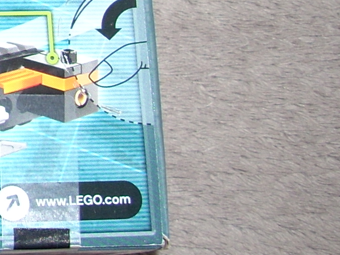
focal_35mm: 141
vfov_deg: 10.3
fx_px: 1385
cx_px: -275
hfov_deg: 12.7
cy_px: -94
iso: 64
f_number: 2.8
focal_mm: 6.2
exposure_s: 1/30
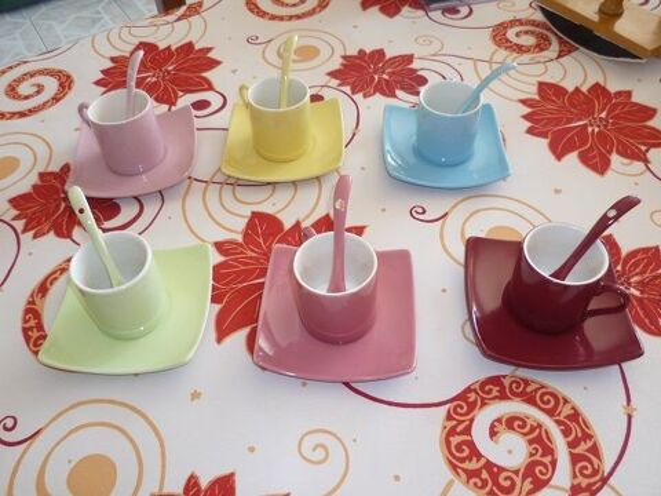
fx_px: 573
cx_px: 330
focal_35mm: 30
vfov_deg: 46.8
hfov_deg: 60.0
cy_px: 248
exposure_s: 1/30
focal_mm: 5.4
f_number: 2.9
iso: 125
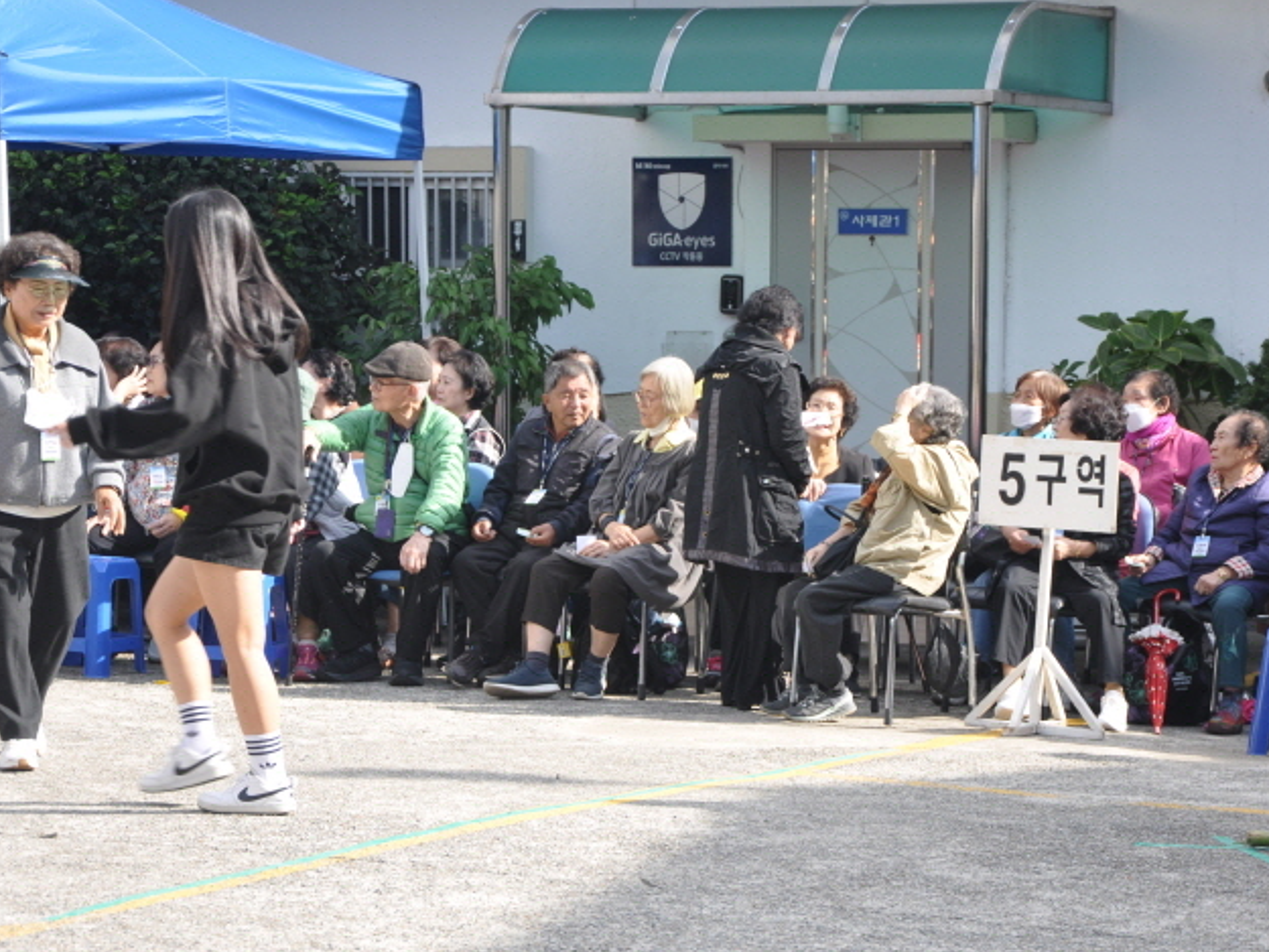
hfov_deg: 15.3
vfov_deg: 11.5
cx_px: 731
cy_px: 498
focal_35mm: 129
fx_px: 4730
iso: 200
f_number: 7.1
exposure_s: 1/200
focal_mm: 70
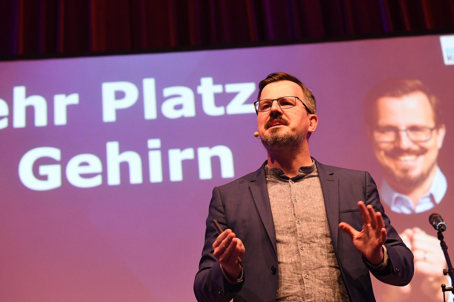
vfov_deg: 18.2
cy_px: 151
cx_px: 227
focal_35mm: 75
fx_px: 946
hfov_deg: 27.0
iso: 2500
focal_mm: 50
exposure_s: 1/320
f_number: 2.8
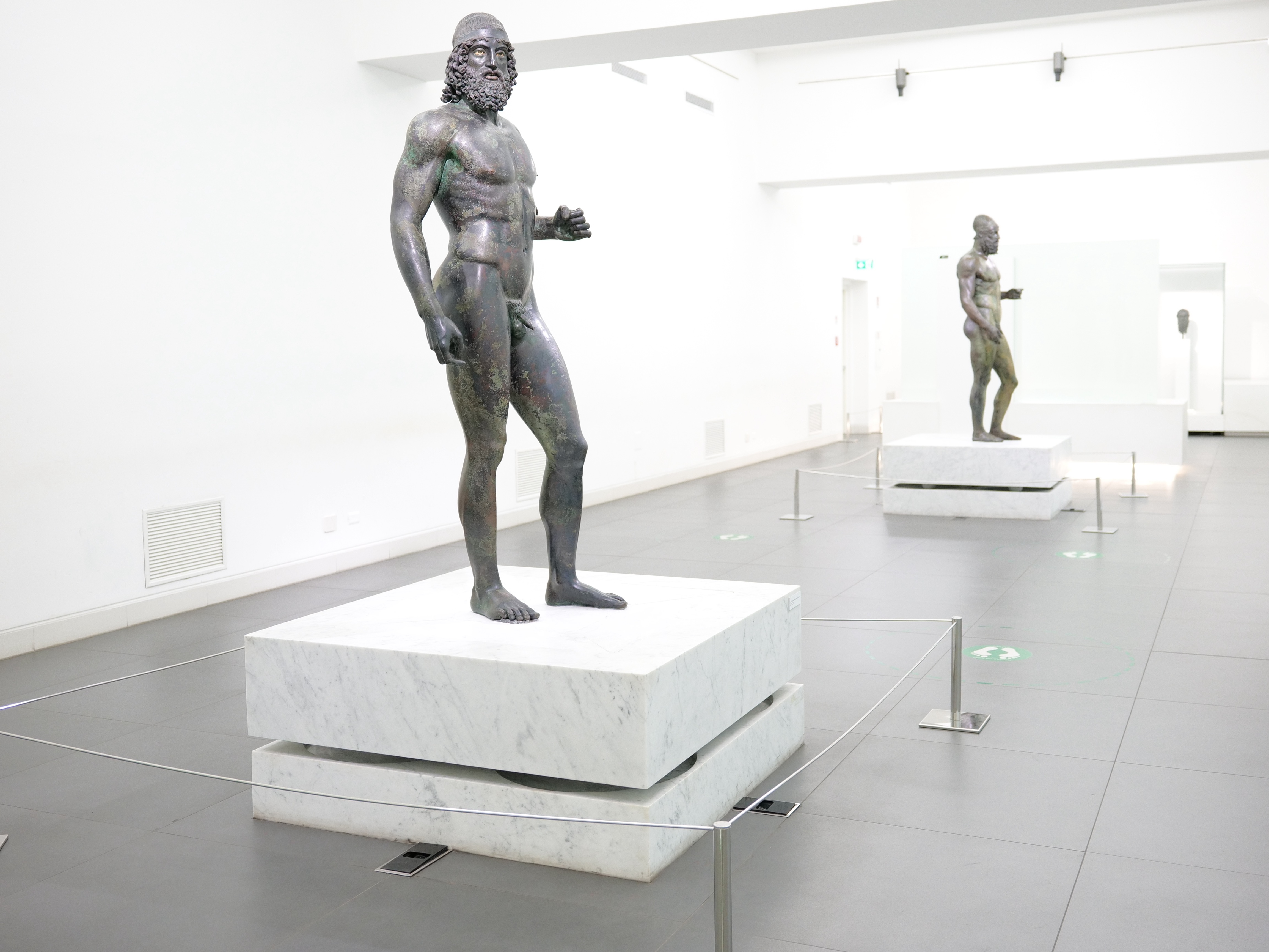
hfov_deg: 52.6
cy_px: 429
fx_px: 1283
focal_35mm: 35
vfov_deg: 40.7
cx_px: 671
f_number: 2.8
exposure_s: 1/50
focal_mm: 28
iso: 2000
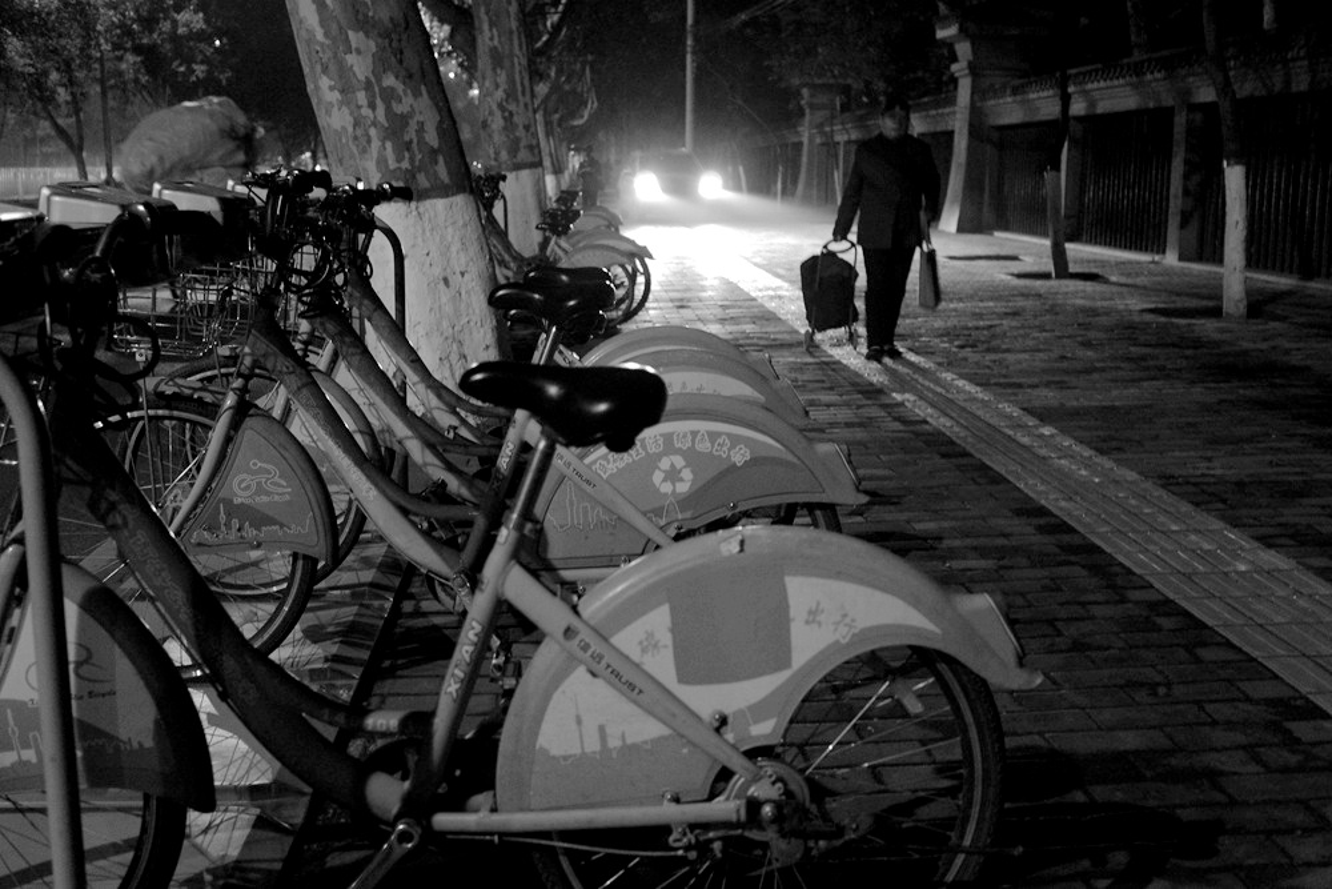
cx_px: 666
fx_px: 1332
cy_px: 444
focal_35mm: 36
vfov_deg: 36.9
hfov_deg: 53.1
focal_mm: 24
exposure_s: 1/30
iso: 1600
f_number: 2.8
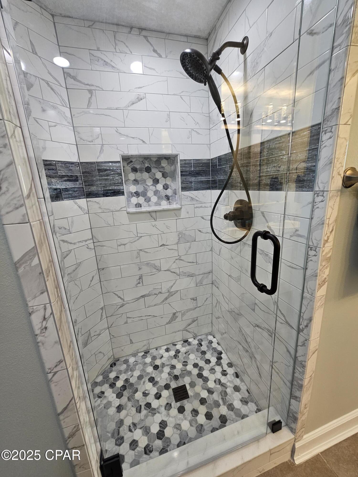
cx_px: 179
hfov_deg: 89.9
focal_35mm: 13
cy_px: 238
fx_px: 179
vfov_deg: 106.2
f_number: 2.2
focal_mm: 2.2
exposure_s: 1/60
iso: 125
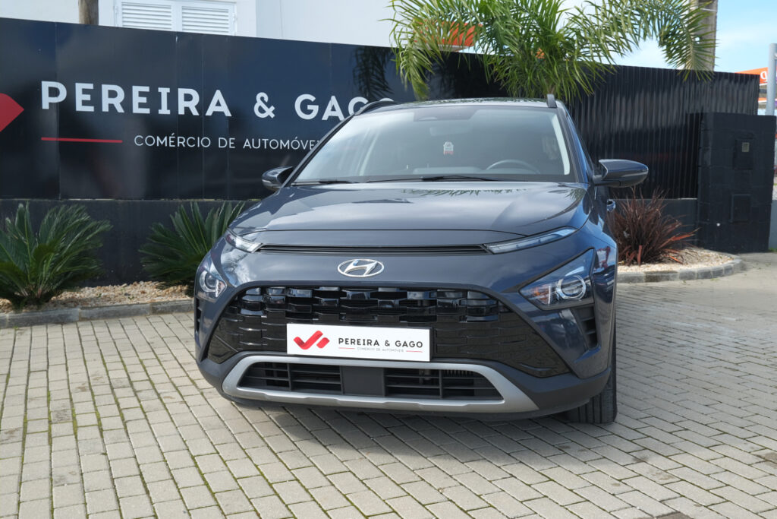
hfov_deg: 51.9
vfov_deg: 36.0
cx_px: 388
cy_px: 260
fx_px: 799
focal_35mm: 37
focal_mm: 24.9
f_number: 9
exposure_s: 1/80
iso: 160
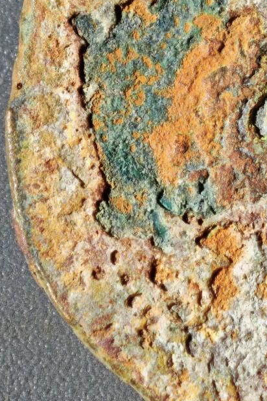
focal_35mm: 339
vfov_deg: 6.1
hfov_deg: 4.0
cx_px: 370
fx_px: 3775
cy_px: 170
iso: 250
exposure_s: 1/100
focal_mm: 9
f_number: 2
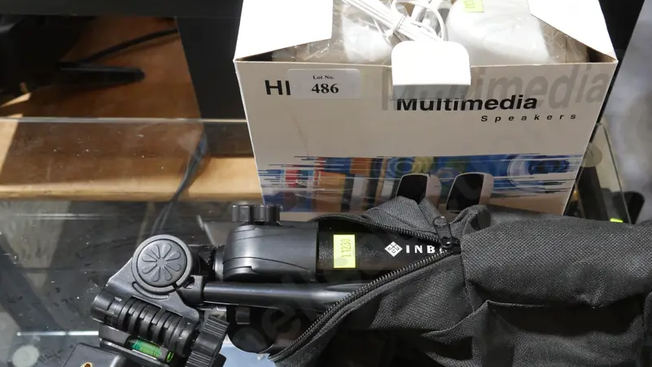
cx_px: 410
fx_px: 674
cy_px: 224
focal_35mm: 39
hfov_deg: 51.0
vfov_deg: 30.4
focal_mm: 14
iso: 640
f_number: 4.5
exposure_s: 1/60
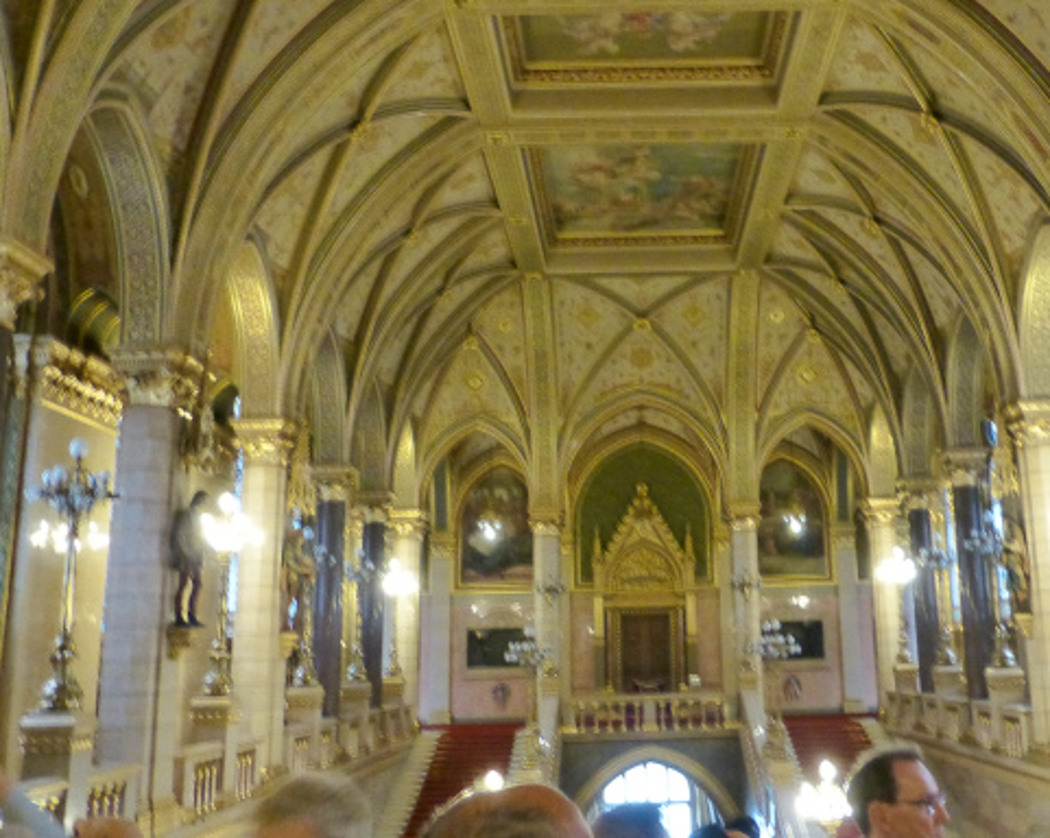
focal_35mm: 39
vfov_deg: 37.9
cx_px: 653
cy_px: 314
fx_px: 1211
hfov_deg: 46.5
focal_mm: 4.3
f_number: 3.3
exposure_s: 1/6
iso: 640
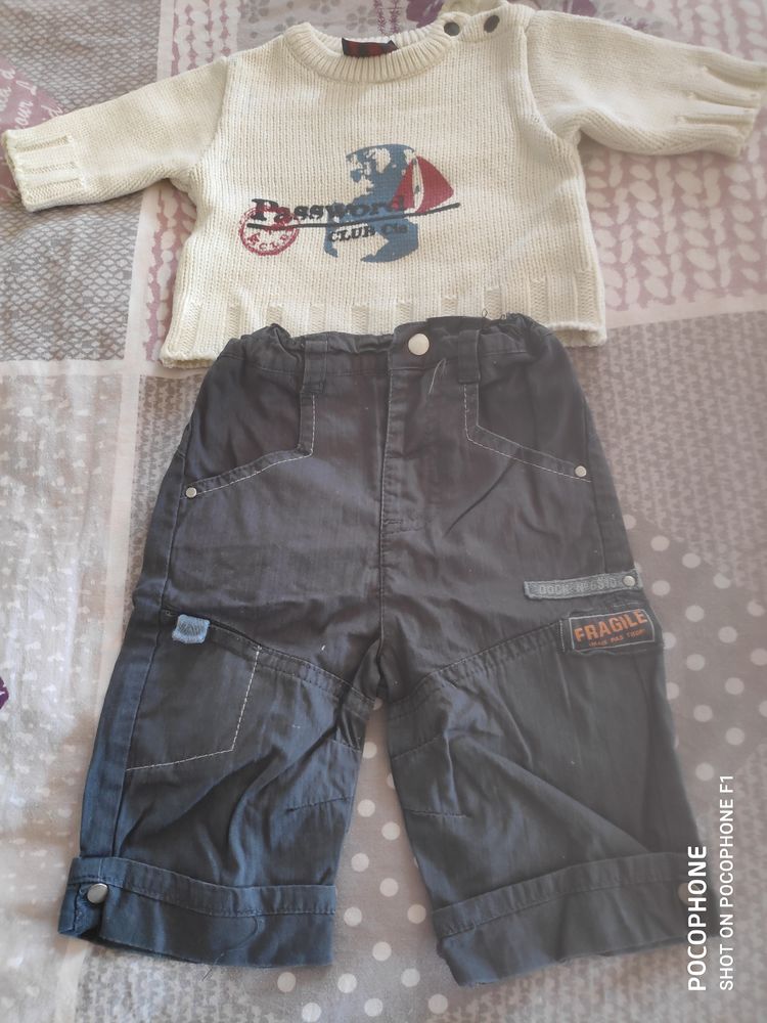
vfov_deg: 81.7
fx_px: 591
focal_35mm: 20
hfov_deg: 66.0
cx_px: 384
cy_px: 512
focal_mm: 3.94
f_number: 1.9
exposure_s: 1/50
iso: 469
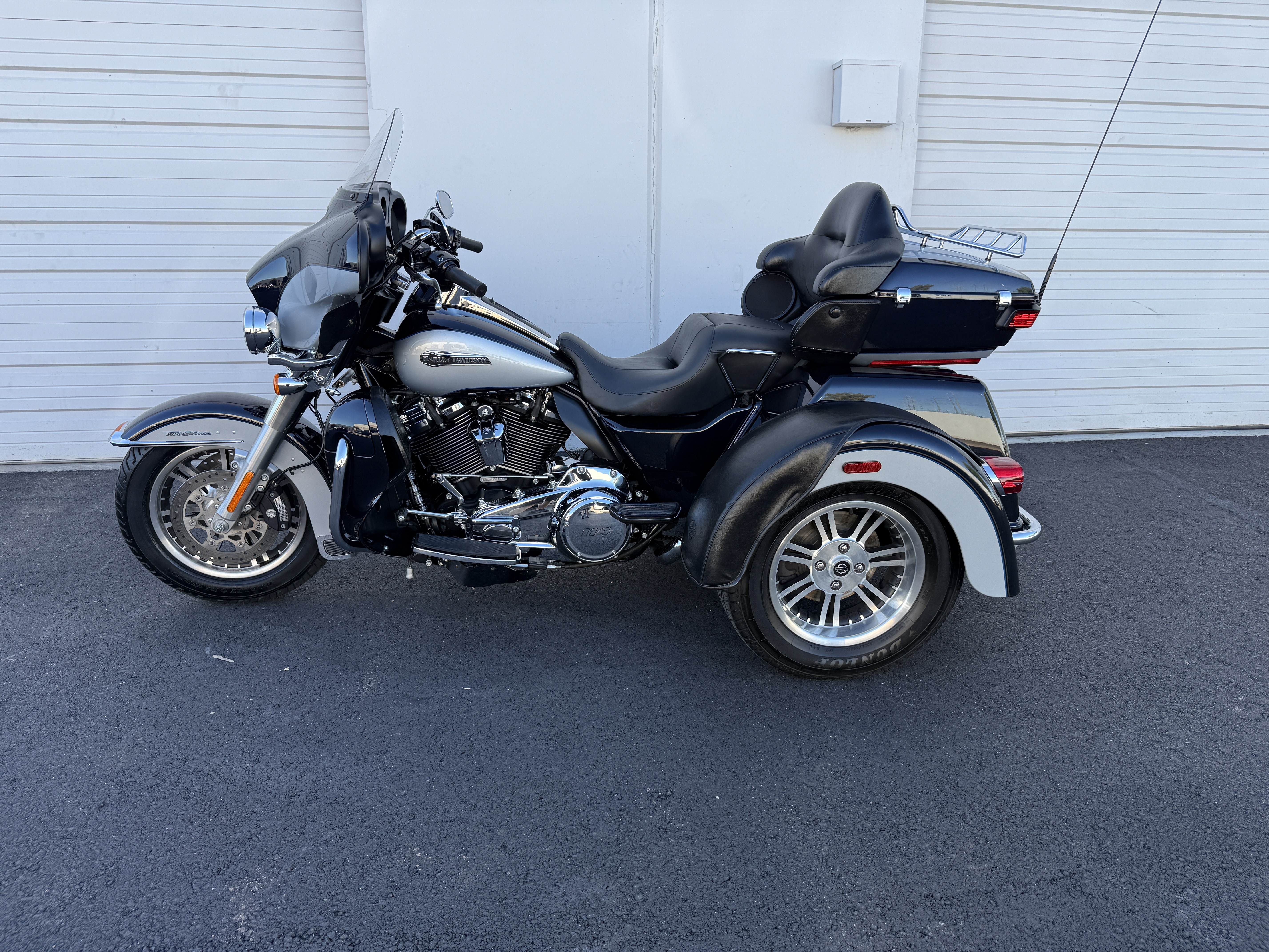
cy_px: 476
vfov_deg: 56.8
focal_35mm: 24
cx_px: 634
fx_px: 880
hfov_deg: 71.6
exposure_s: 1/728
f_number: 1.78
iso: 80
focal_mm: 6.76
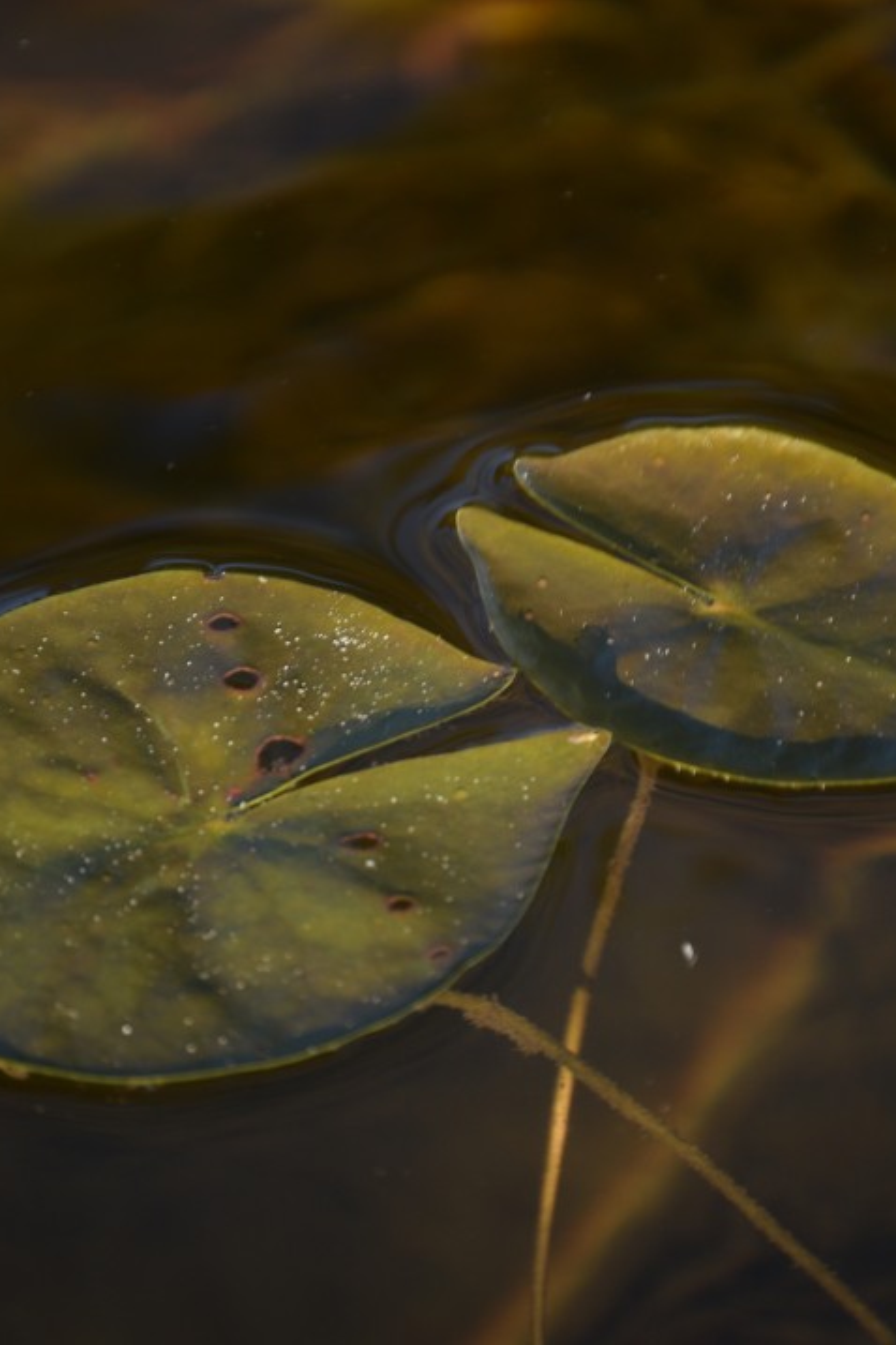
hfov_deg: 3.7
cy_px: 672
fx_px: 13915
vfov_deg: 5.5
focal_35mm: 373
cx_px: 547
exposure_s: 1/160
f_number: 5.3
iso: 100
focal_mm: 165
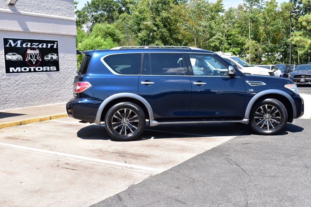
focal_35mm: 42
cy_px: 102
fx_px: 358
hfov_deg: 46.9
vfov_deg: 32.2
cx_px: 158
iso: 400
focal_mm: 27
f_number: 11
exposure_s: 1/400
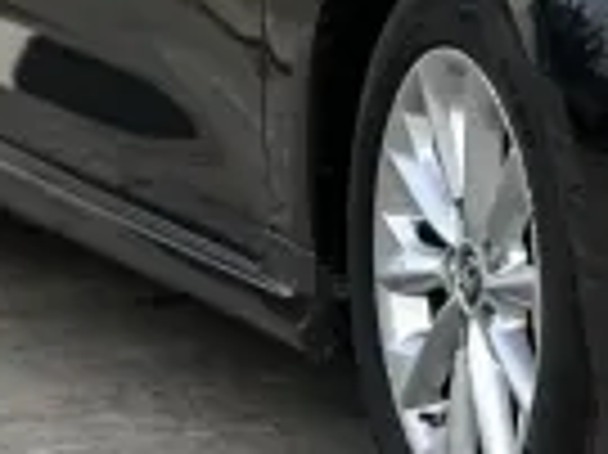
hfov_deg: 5.4
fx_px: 6405
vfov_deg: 4.1
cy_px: -121
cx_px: 1036
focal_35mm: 365
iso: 50
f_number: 2.8
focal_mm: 9
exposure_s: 1/121
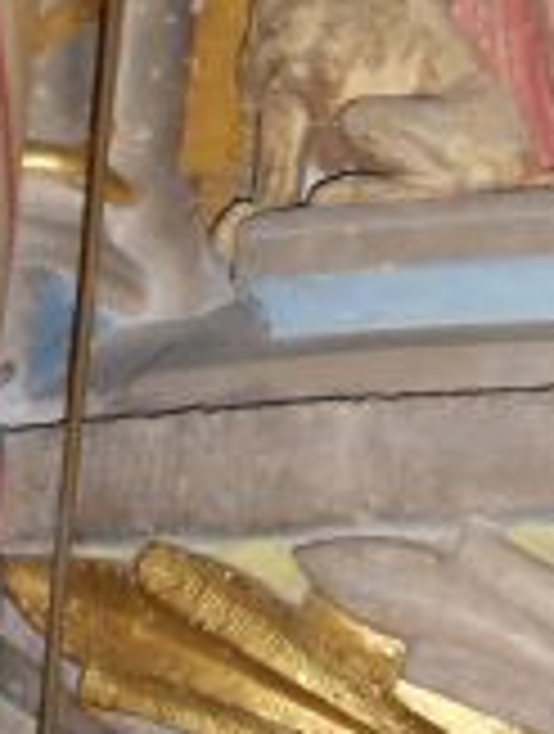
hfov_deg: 8.4
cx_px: 651
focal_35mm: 175
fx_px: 3720
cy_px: -144
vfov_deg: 11.1
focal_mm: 9.1
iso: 400
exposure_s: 1/60
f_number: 4.5
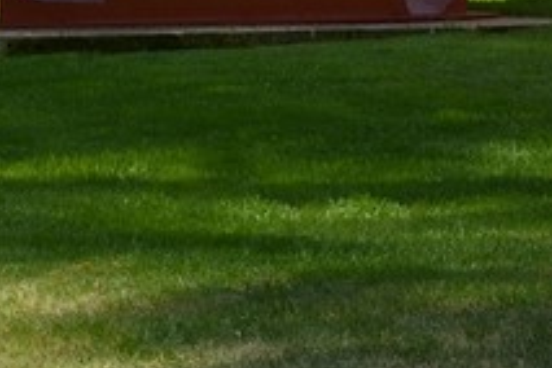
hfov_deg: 5.7
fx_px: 5182
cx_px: 1586
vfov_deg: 4.0
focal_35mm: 338
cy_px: -358
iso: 200
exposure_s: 1/160
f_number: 7.1
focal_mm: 45
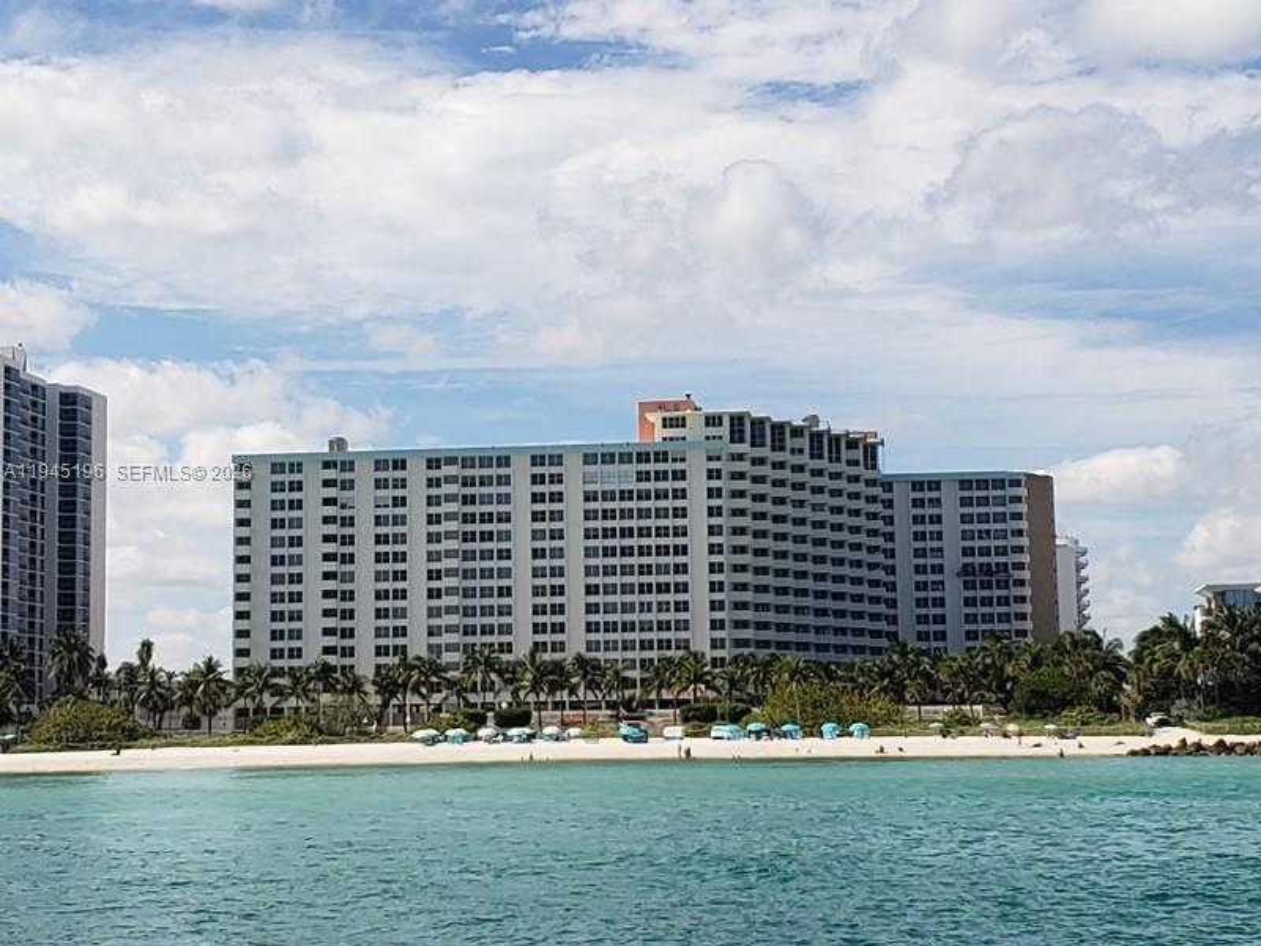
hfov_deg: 67.3
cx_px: 630
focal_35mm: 26
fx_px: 947
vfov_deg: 53.1
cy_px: 473
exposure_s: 1/2210
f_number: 2.4
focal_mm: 4.3
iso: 50
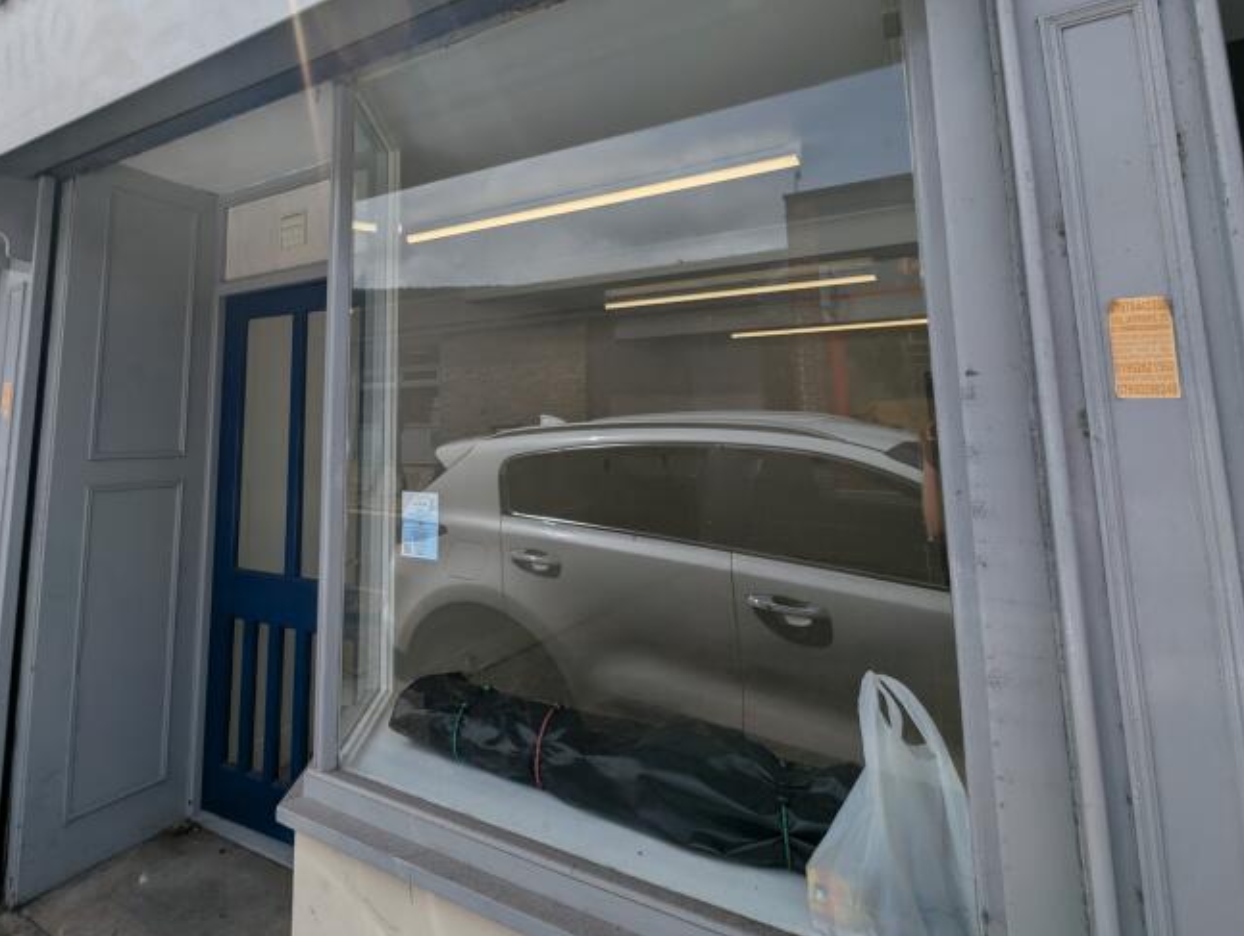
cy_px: 339
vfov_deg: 67.5
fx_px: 684
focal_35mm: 19
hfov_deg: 83.3
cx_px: 481
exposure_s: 1/4016
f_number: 1.95
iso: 41
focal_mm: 2.23
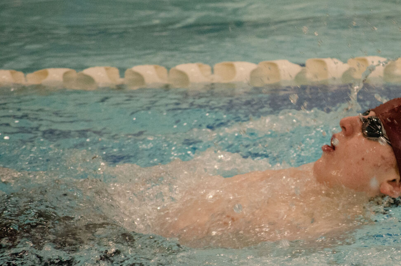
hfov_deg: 4.3
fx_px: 5301
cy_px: 171
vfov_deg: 2.9
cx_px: 345
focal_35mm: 477
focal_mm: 175
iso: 3200
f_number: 5.3
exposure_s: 1/320
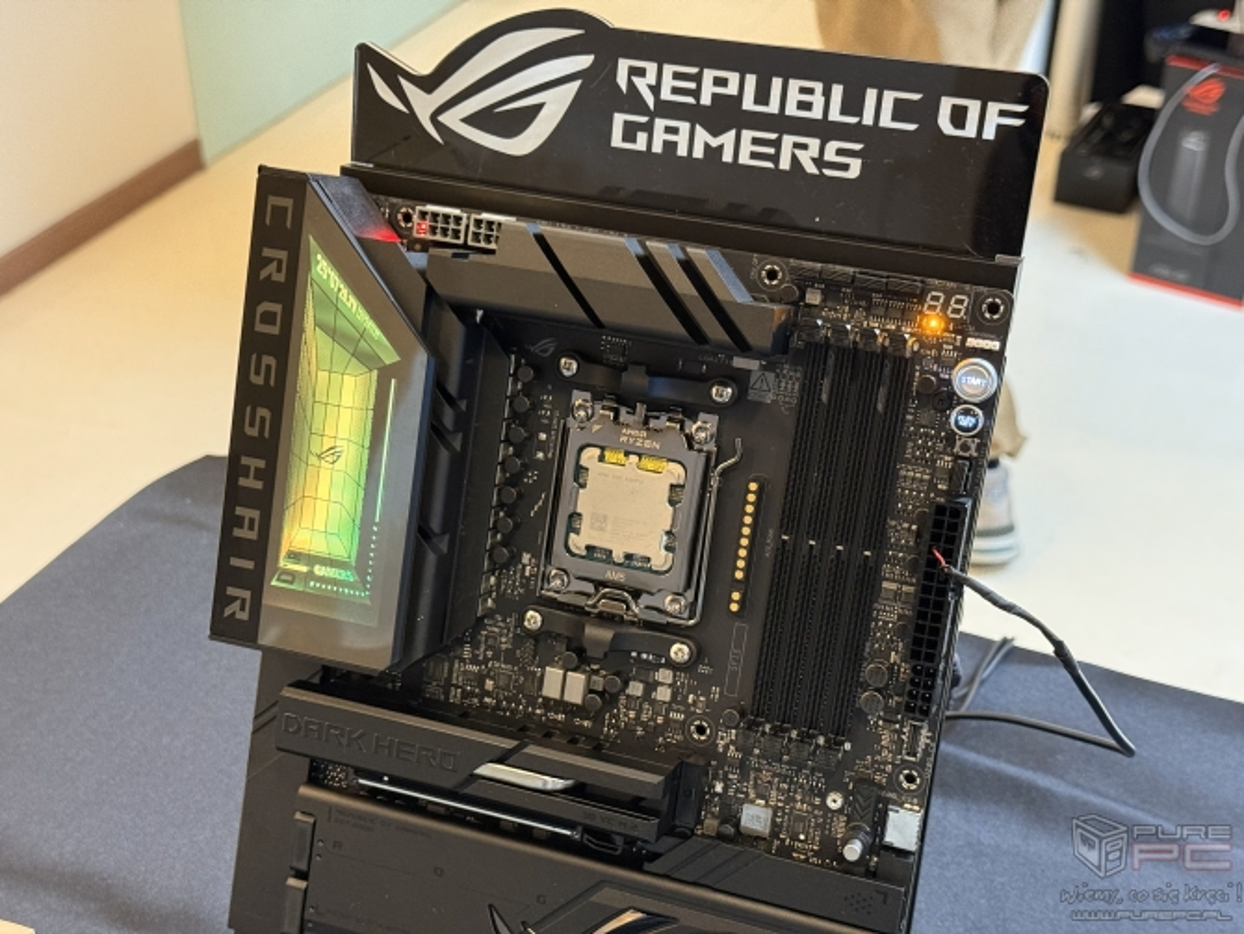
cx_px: 622
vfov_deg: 30.3
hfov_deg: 39.6
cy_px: 467
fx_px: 1726
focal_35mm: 48
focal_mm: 6.76
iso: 400
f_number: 1.78
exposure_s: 1/40
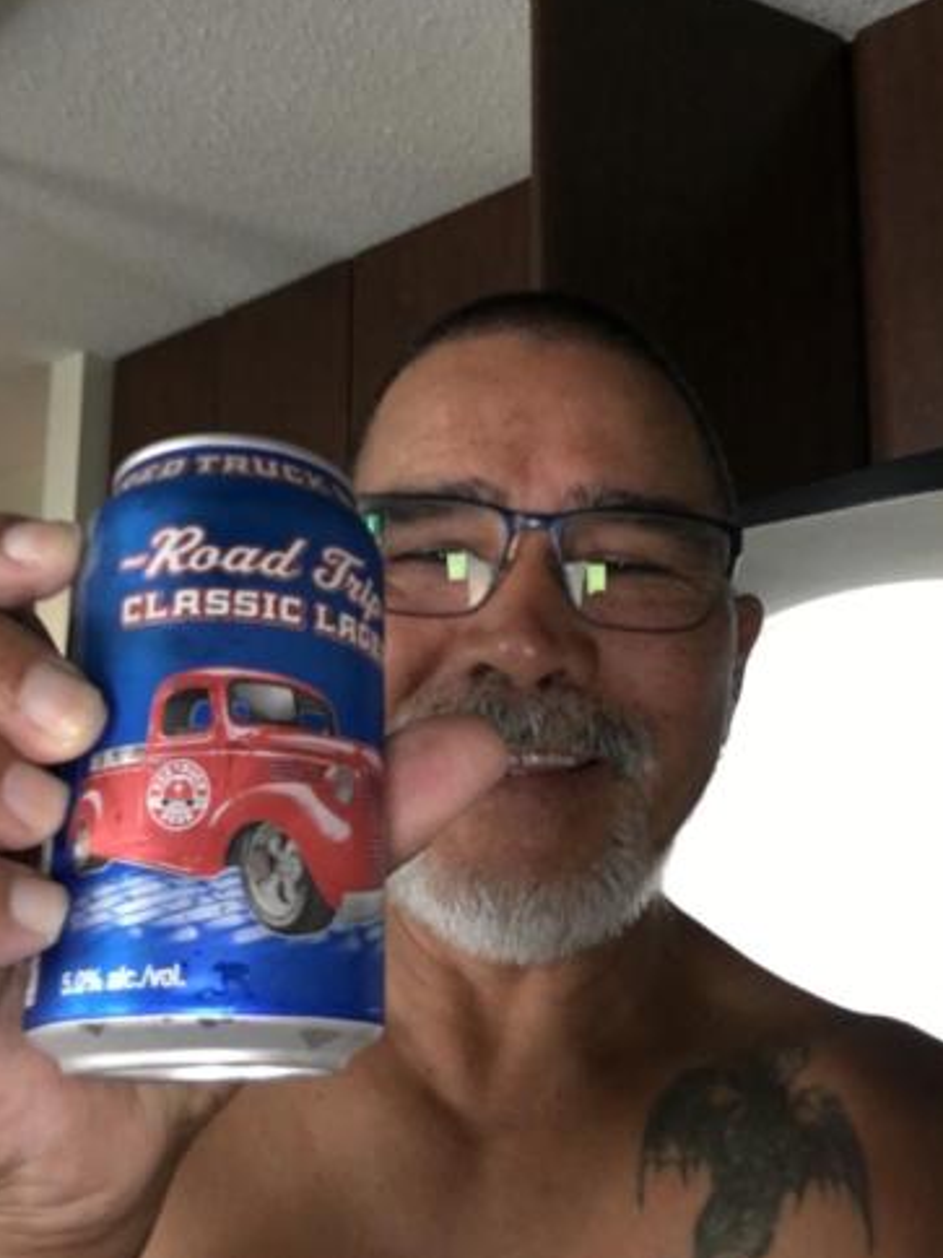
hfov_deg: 44.2
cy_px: 616
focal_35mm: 32
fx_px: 1162
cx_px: 466
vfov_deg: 56.8
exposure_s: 1/15
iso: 125
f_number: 2.2
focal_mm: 2.65
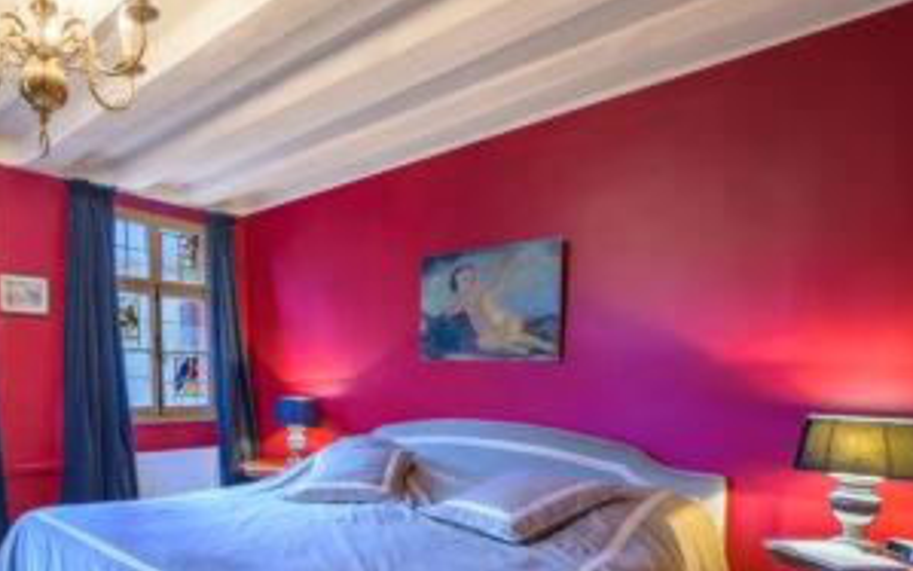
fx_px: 622
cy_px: 388
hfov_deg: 66.6
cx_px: 198
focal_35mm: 25
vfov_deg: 48.3
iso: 200
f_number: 9
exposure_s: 1/5
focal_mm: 15
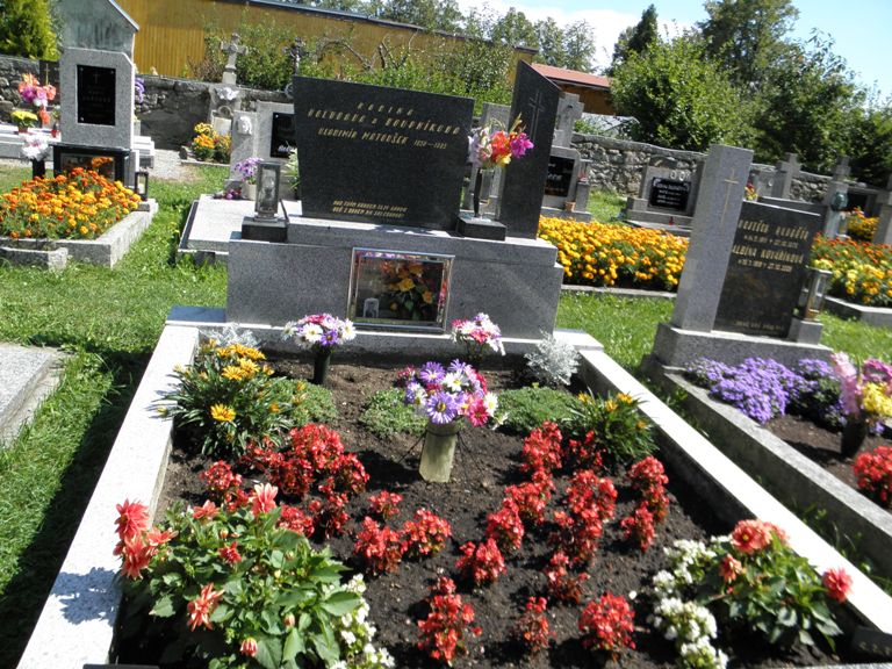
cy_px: 334
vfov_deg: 49.7
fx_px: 722
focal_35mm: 28
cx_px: 446
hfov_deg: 63.4
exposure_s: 1/500
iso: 100
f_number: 3.5
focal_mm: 5
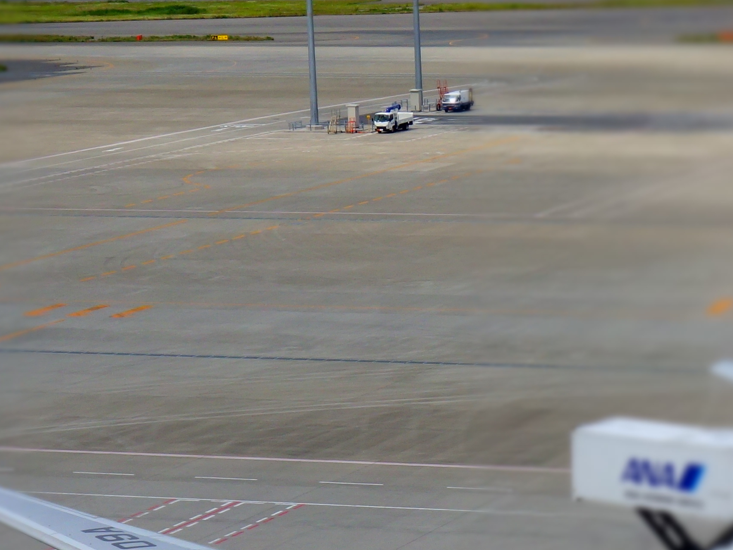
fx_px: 3071
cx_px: 721
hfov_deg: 13.4
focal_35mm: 145
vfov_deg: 10.2
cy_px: 541
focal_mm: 17.6
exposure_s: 1/1600
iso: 200
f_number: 5.6
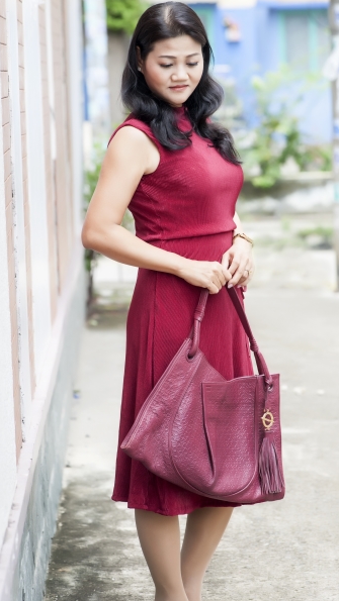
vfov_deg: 14.0
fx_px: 2443
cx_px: 192
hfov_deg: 7.9
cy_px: 299
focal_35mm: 153
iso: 400
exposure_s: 1/200
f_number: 7.1
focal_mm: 145
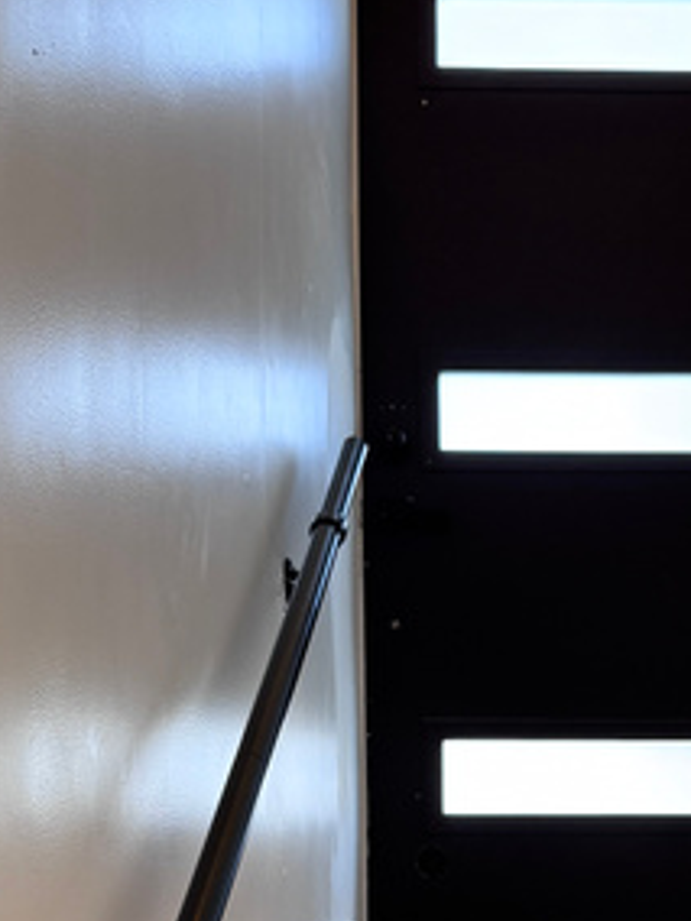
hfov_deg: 22.0
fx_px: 1730
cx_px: 626
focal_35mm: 65
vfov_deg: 28.1
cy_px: 915
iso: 200
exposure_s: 1/120
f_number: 1.78
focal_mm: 6.76
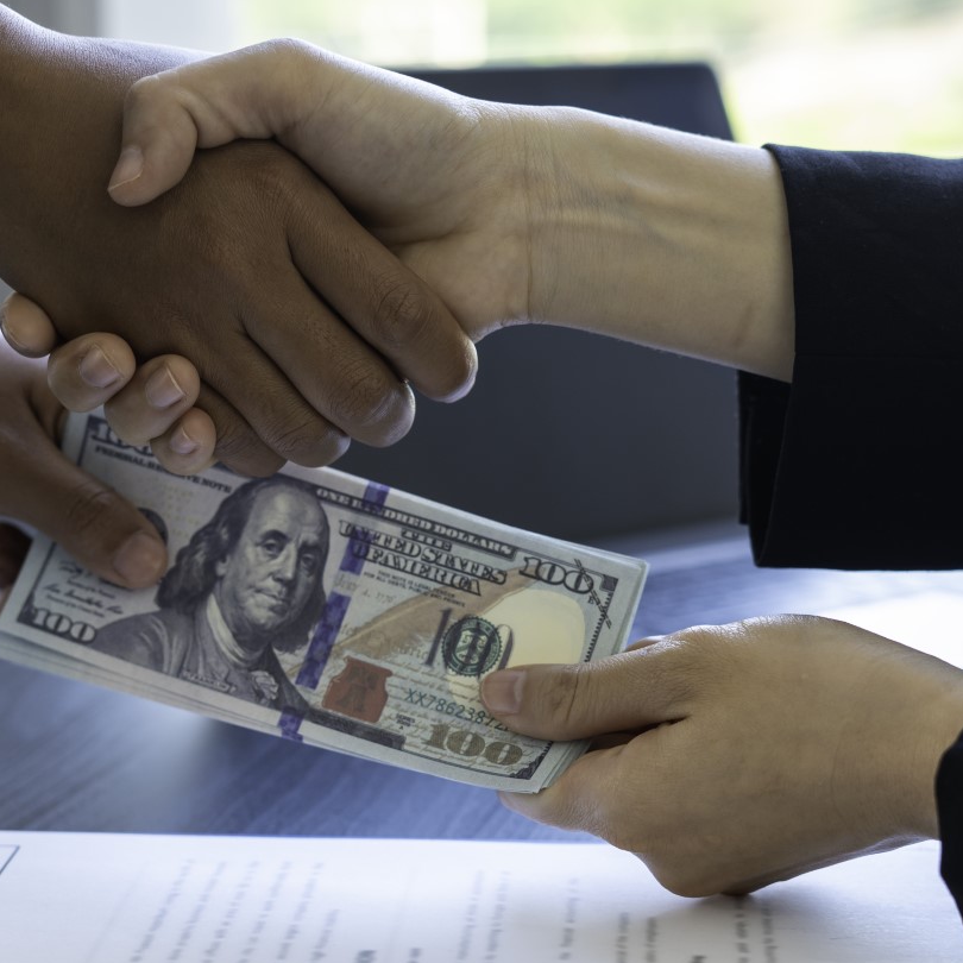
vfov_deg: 20.4
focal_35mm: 85
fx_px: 2675
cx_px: 411
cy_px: 564
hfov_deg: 20.4
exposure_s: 1/60
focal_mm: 50
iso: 250
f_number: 3.5
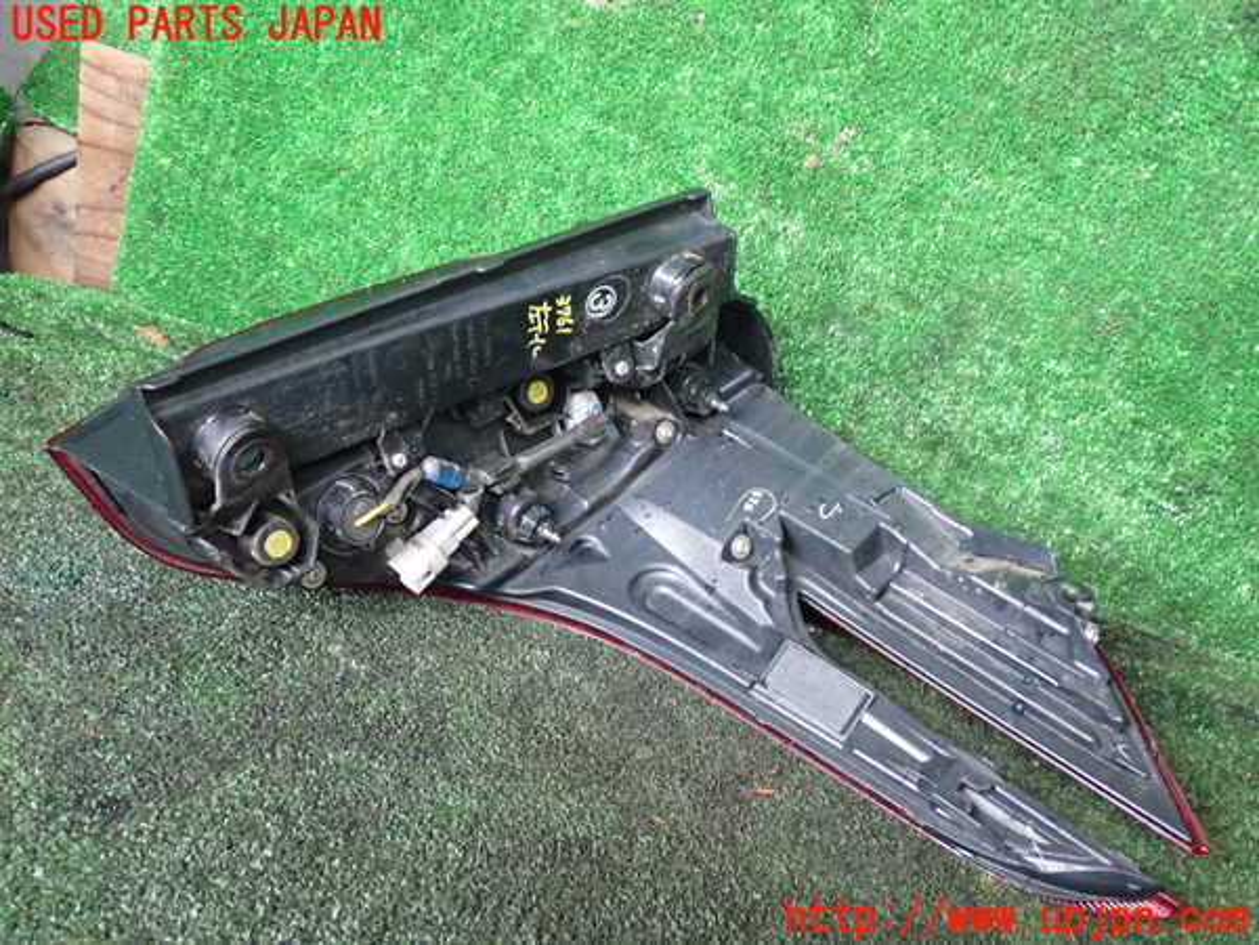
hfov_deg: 51.4
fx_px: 1309
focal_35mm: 36
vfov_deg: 39.7
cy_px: 472
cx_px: 630
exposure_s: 1/40
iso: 800
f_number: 2.5
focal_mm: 6.37
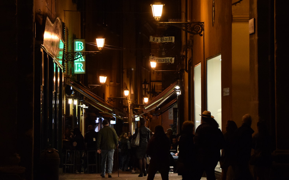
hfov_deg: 12.9
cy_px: 60
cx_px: 142
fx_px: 1282
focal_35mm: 163
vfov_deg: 8.0
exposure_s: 1/100
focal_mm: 65
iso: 2200
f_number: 5.6
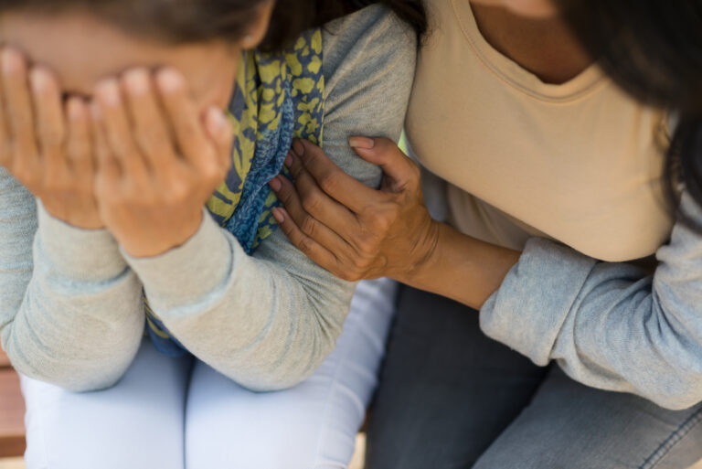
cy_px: 234
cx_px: 351
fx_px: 1658
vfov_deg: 16.1
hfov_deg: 23.9
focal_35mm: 85
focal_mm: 85
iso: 200
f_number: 2.2
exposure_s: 1/500
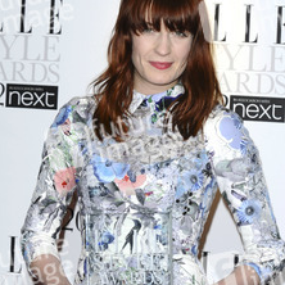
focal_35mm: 198
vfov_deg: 8.8
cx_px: 148
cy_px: 205
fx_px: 1844
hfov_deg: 8.8
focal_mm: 86
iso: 320
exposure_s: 1/200
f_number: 5
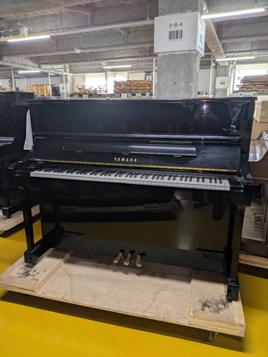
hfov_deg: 54.9
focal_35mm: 25
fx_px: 258
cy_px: 178
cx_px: 134
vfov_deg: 69.4
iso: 75
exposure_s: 1/40
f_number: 1.89
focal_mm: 5.43
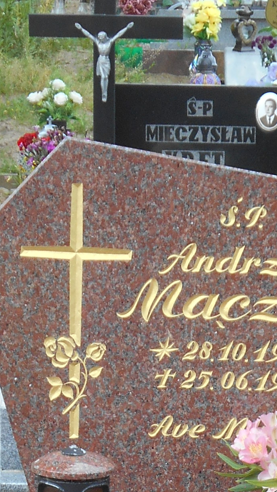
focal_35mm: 142
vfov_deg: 14.3
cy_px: 696
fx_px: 1853
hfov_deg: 8.5
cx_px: 187
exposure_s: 1/160
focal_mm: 7.7
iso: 80
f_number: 4.2
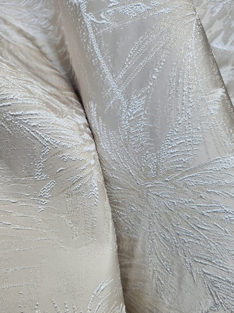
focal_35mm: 28
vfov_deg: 63.3
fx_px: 252
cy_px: 171
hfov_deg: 49.7
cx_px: 118
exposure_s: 1/180
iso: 20
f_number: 1.8
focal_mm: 5.4
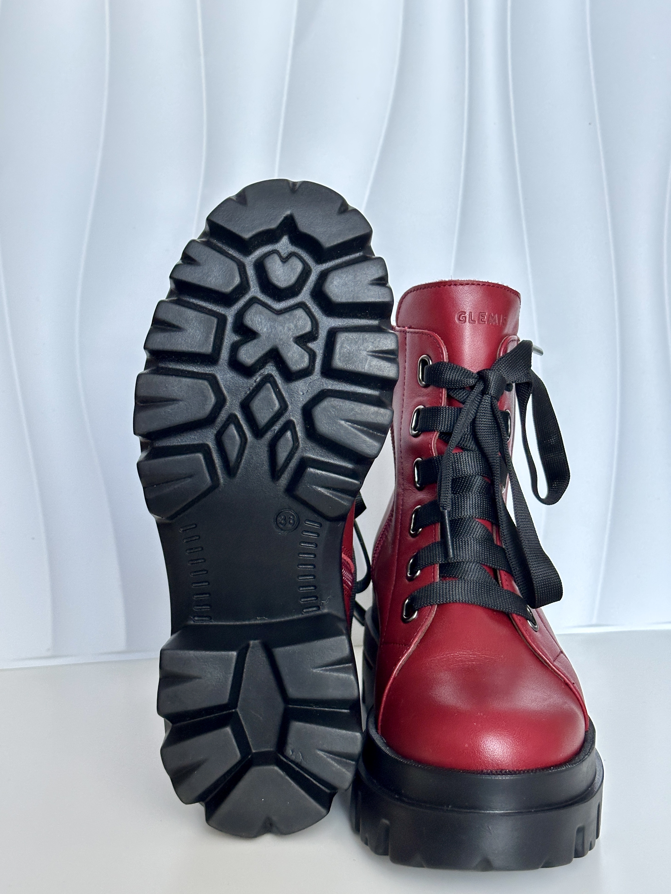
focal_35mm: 48
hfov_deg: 30.3
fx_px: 1240
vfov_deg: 39.7
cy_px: 447
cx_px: 336
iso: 200
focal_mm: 6.86
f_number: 1.78
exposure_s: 1/60
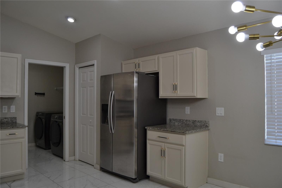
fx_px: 211
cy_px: 94
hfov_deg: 67.4
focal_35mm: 27
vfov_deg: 47.9
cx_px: 141
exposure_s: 1/100
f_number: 5
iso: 400
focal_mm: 18
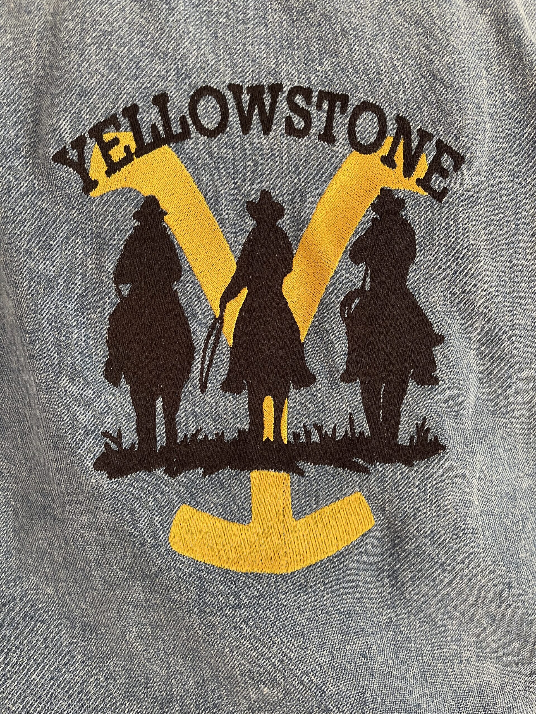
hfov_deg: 54.9
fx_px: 516
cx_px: 268
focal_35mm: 25
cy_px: 357
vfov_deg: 69.4
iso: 250
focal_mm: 5.1
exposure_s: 1/60
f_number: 1.6
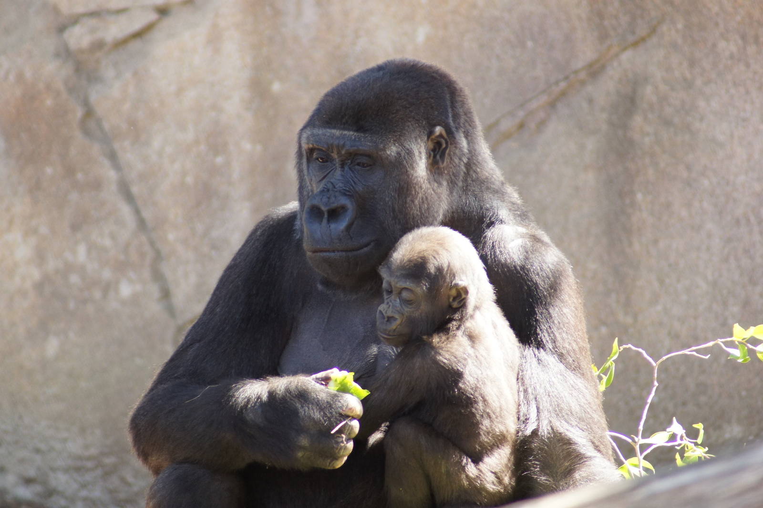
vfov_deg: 3.1
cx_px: 382
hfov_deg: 4.6
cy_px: 254
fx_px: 9532
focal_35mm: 450
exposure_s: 1/160
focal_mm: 300
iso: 800
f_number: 5.6
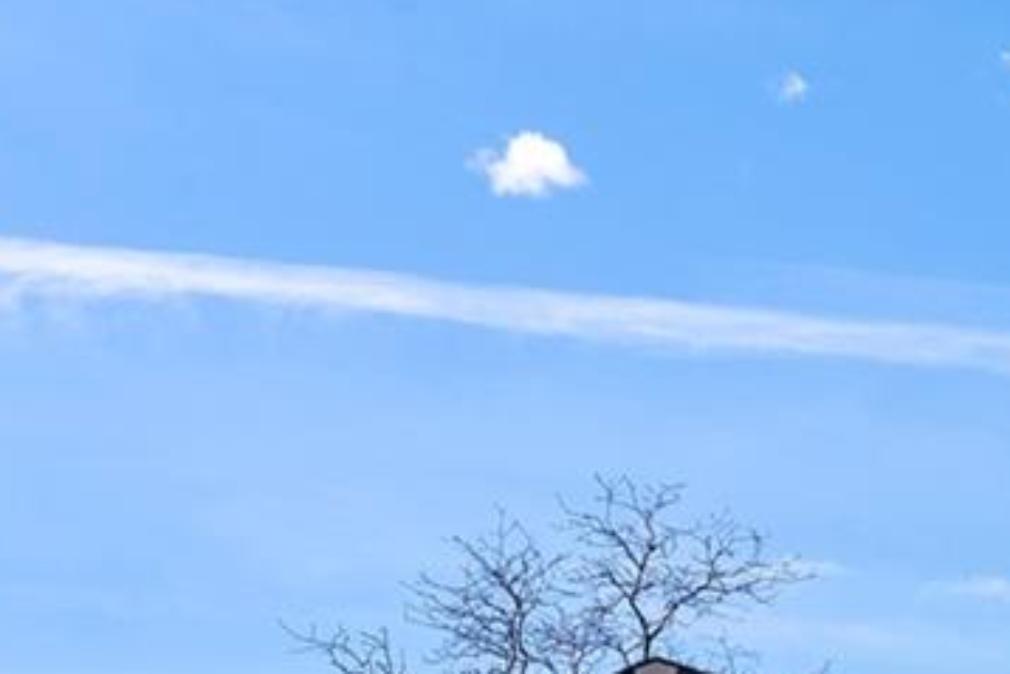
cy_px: 1162
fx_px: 4354
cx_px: 1546
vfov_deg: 8.6
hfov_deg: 12.5
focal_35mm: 155
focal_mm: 34.7
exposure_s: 1/200
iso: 125
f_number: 11
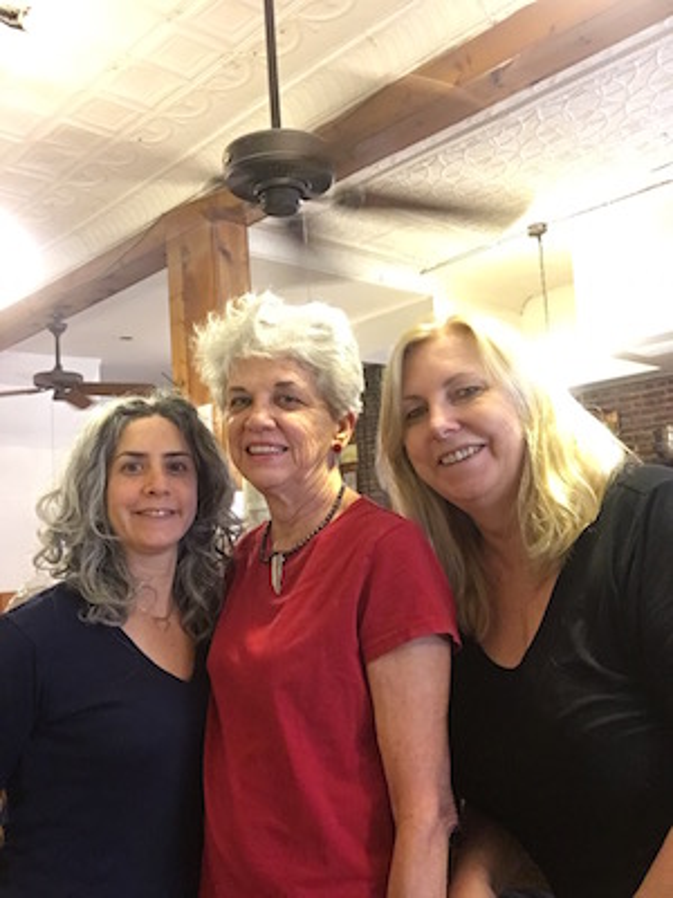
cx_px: 336
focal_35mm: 31
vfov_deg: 58.4
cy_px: 449
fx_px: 804
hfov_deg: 45.4
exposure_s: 1/15
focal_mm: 2.65
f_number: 2.2
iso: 250
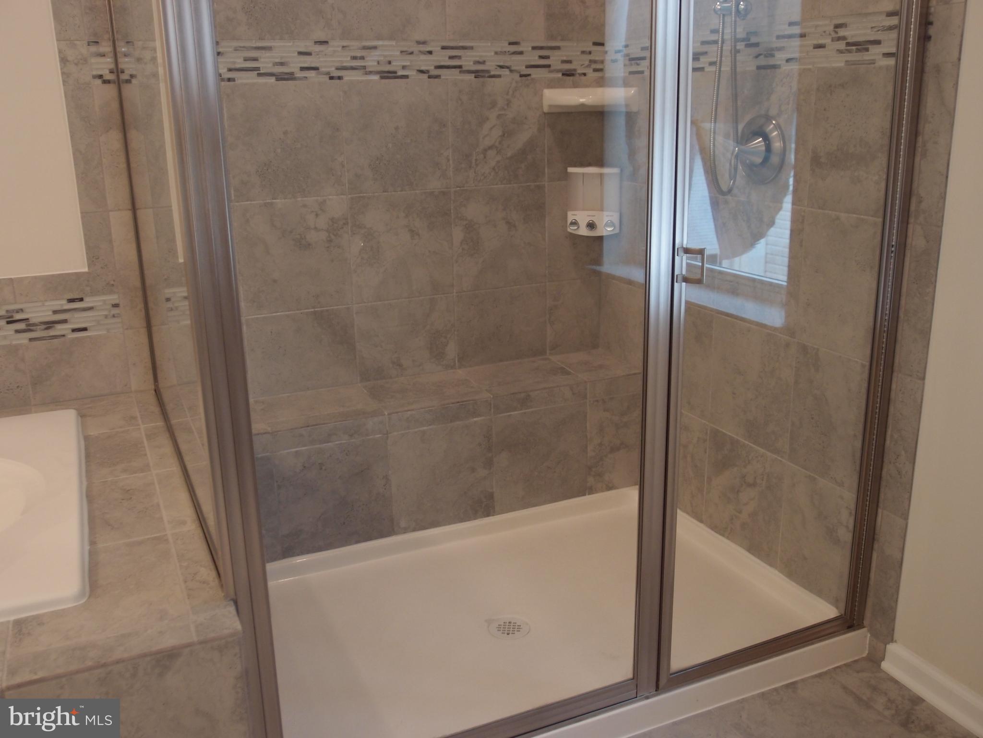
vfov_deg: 44.2
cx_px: 492
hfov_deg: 56.8
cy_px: 369
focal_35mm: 32
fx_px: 909
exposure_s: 1/80
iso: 125
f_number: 1.9
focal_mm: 6.87
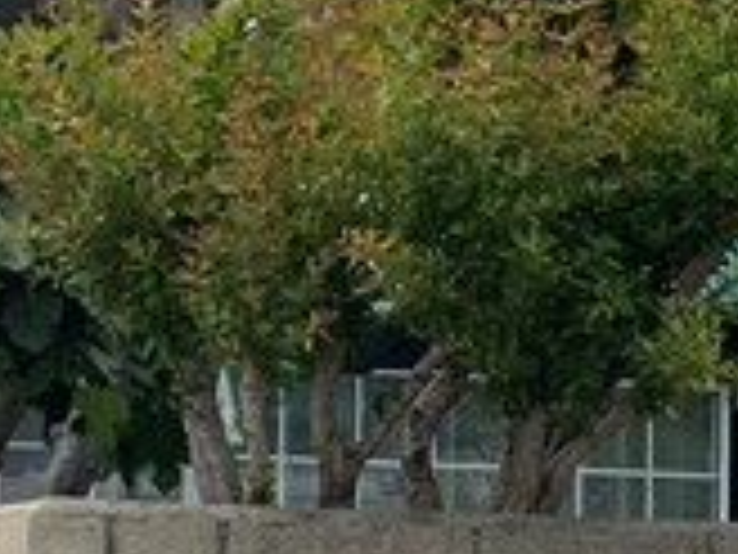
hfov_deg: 12.1
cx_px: 621
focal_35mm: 162
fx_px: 3454
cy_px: 365
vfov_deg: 9.2
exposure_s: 1/3521
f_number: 1.8
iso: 25
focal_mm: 4.25
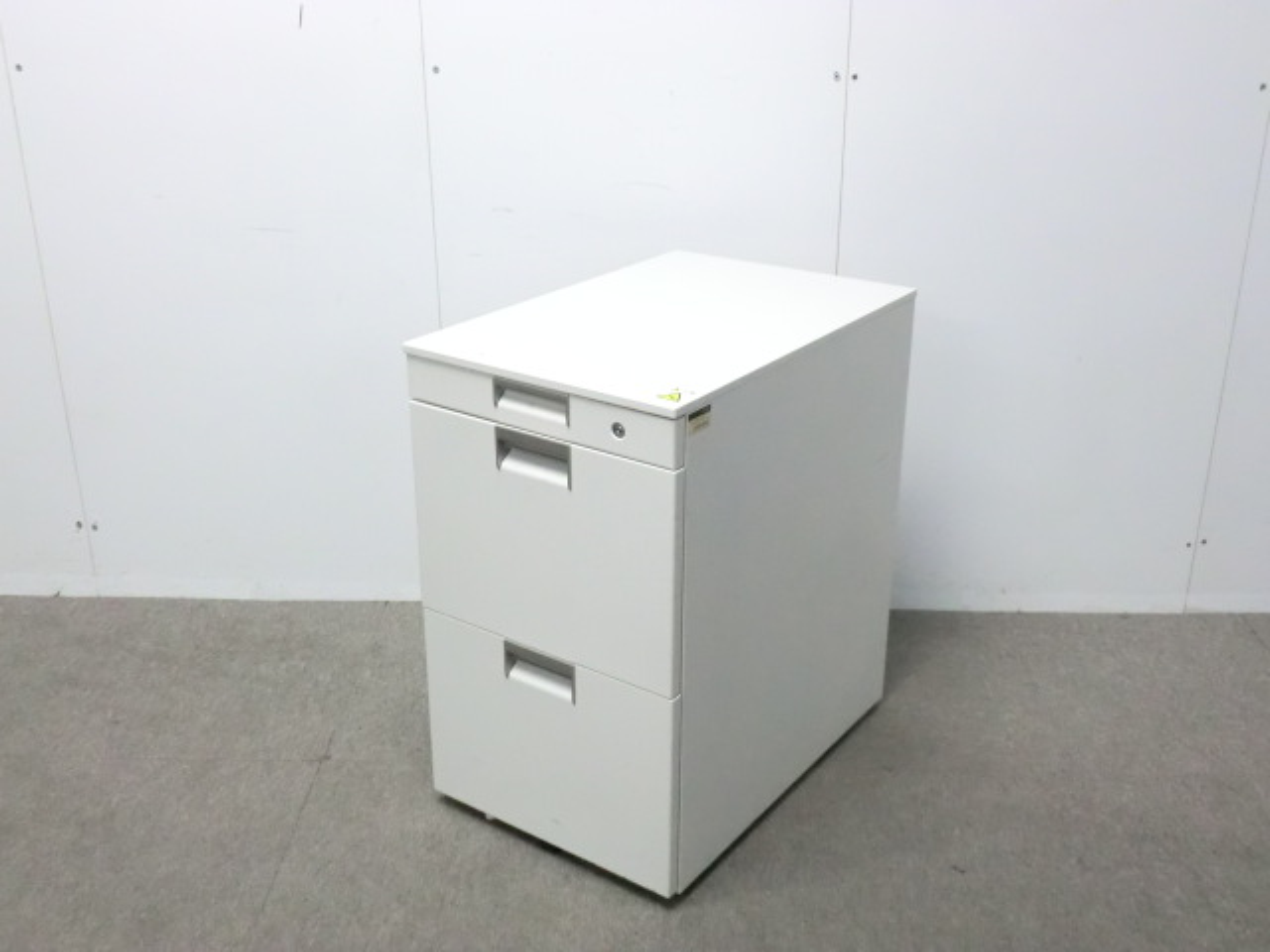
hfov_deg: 49.0
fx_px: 1394
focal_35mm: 38
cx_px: 635
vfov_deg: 37.7
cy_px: 476
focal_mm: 6.9
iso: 800
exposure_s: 1/40
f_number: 3.9
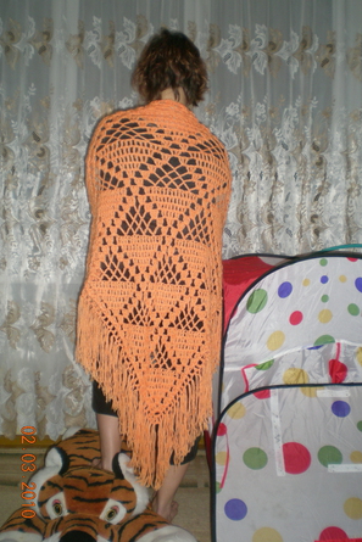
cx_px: 191
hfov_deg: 33.4
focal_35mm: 40
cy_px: 269
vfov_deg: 48.4
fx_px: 603
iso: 154
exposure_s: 1/60
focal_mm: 6.3
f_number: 3.1
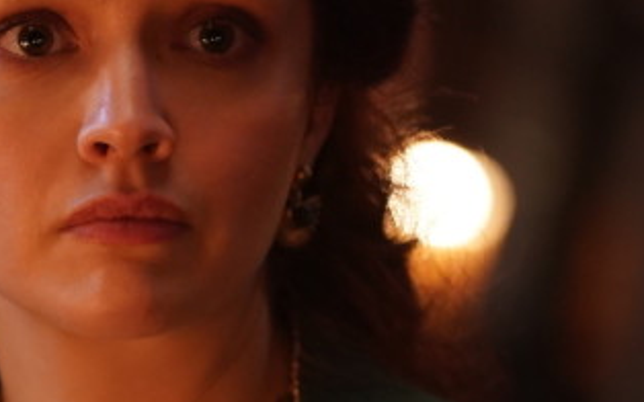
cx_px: 226
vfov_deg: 2.6
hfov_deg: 4.2
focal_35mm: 499
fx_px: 8755
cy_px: 302
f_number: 1.8
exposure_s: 1/125
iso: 2000
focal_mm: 135
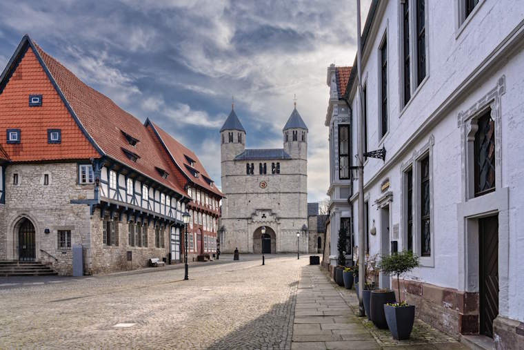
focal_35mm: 24
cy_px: 175
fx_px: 349
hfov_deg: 73.7
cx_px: 262
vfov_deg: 53.2
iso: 160
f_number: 11
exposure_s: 1/250
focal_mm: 24
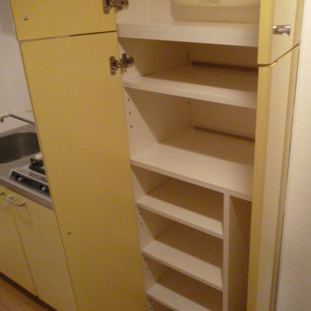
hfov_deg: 47.6
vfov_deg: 48.5
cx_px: 208
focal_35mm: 34
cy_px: 156
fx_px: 346
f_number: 3.1
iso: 800
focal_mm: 5
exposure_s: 1/30
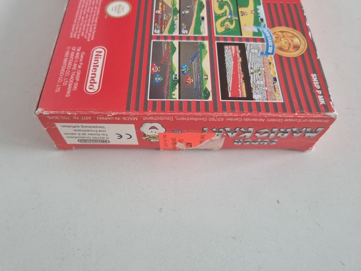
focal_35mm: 26
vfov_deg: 53.1
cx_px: 180
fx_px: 271
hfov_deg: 67.3
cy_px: 136
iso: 250
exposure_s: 1/50
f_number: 1.8
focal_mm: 5.4
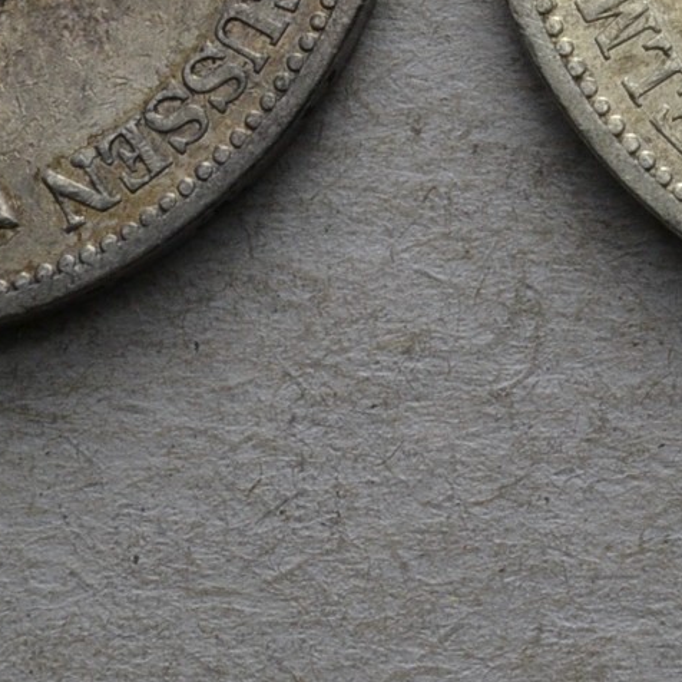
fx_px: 5283
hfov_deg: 7.3
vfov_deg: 7.3
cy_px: -302
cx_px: 1033
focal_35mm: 237
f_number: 14
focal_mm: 36
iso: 400
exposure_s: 1/250
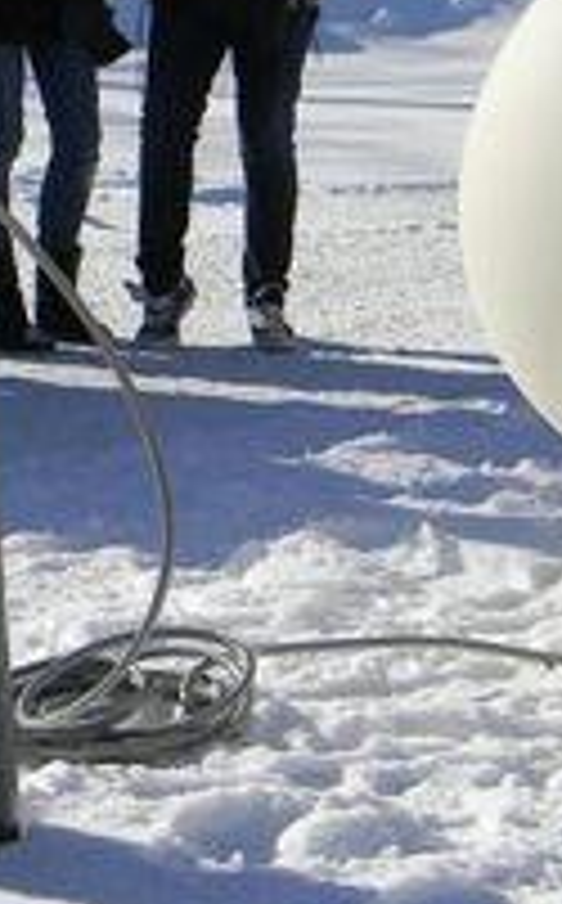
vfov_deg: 13.2
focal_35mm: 159
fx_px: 3910
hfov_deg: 8.2
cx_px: 391
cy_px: 292
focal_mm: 8.6
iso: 80
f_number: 7.8
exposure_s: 1/313
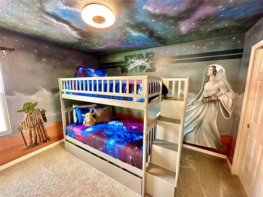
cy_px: 98
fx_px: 106
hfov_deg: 102.1
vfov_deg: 85.6
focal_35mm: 14
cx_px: 132
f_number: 2.2
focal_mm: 2.22
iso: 400
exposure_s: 1/60
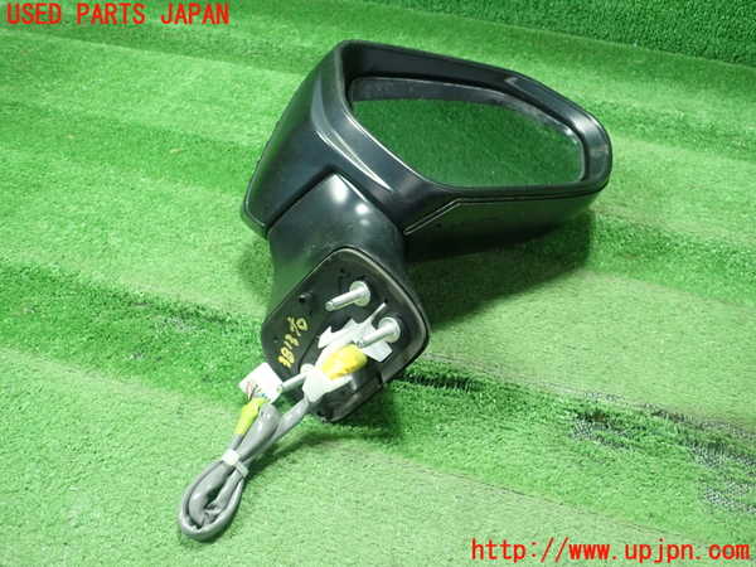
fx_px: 655
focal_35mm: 30
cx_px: 378
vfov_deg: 46.8
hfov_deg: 60.0
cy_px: 284
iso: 800
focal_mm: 5.5
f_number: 2.3
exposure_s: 1/125
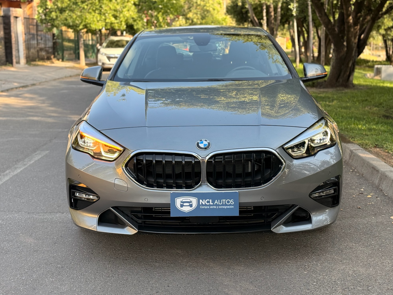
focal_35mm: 49
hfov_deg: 38.9
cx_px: 198
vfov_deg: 29.7
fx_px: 556
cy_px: 150
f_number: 1.78
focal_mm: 6.76
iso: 64
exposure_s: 1/493
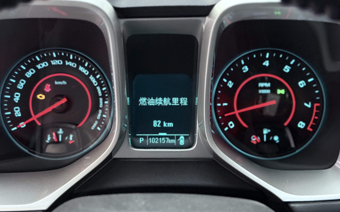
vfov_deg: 25.3
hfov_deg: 39.6
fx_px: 473
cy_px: 106
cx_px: 170
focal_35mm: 51
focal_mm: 6.76
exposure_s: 1/29
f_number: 1.78
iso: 800
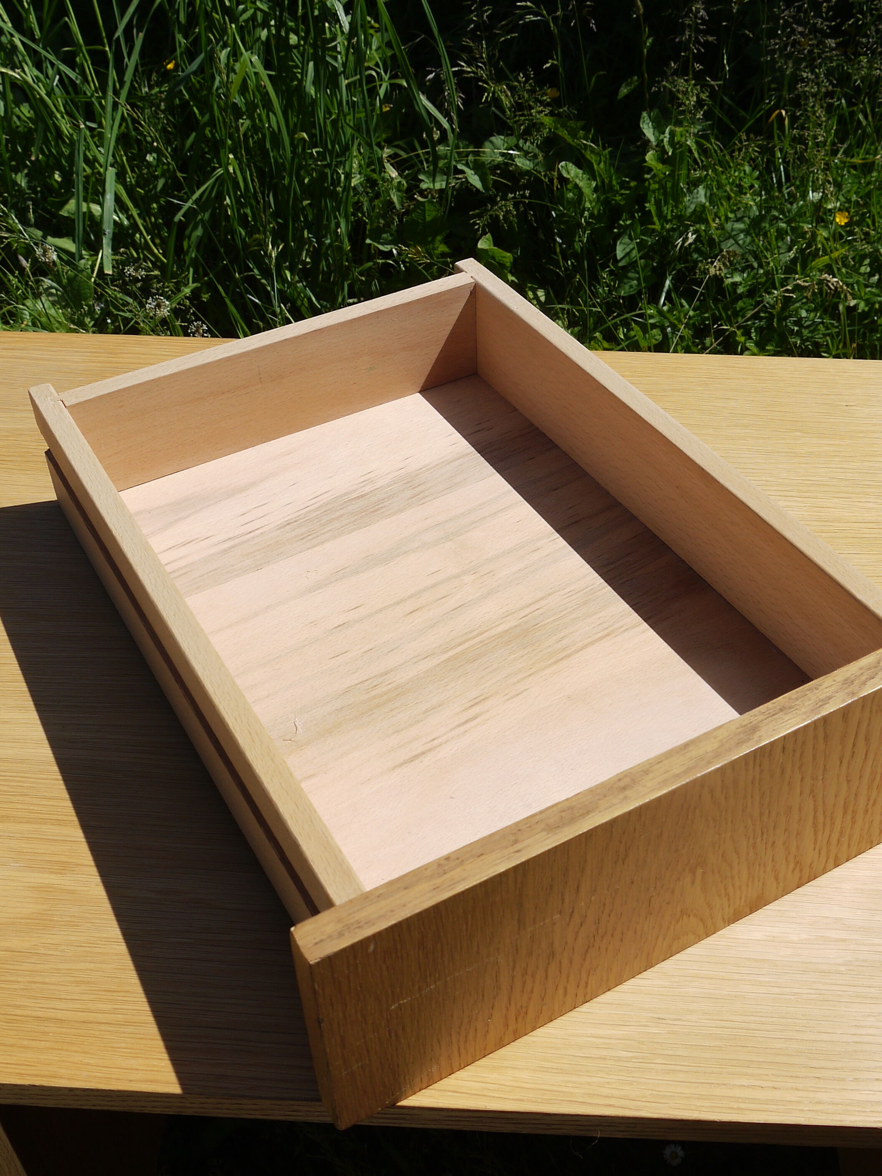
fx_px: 1325
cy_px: 588
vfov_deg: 47.9
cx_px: 441
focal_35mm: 39
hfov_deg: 36.8
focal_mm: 14
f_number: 8
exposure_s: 1/500
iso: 100
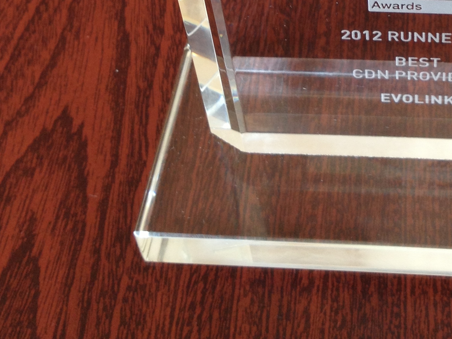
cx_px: 395
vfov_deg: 17.0
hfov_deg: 23.0
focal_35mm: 83
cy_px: -73
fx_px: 1084
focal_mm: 4.28
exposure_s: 1/40
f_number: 2.4
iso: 50
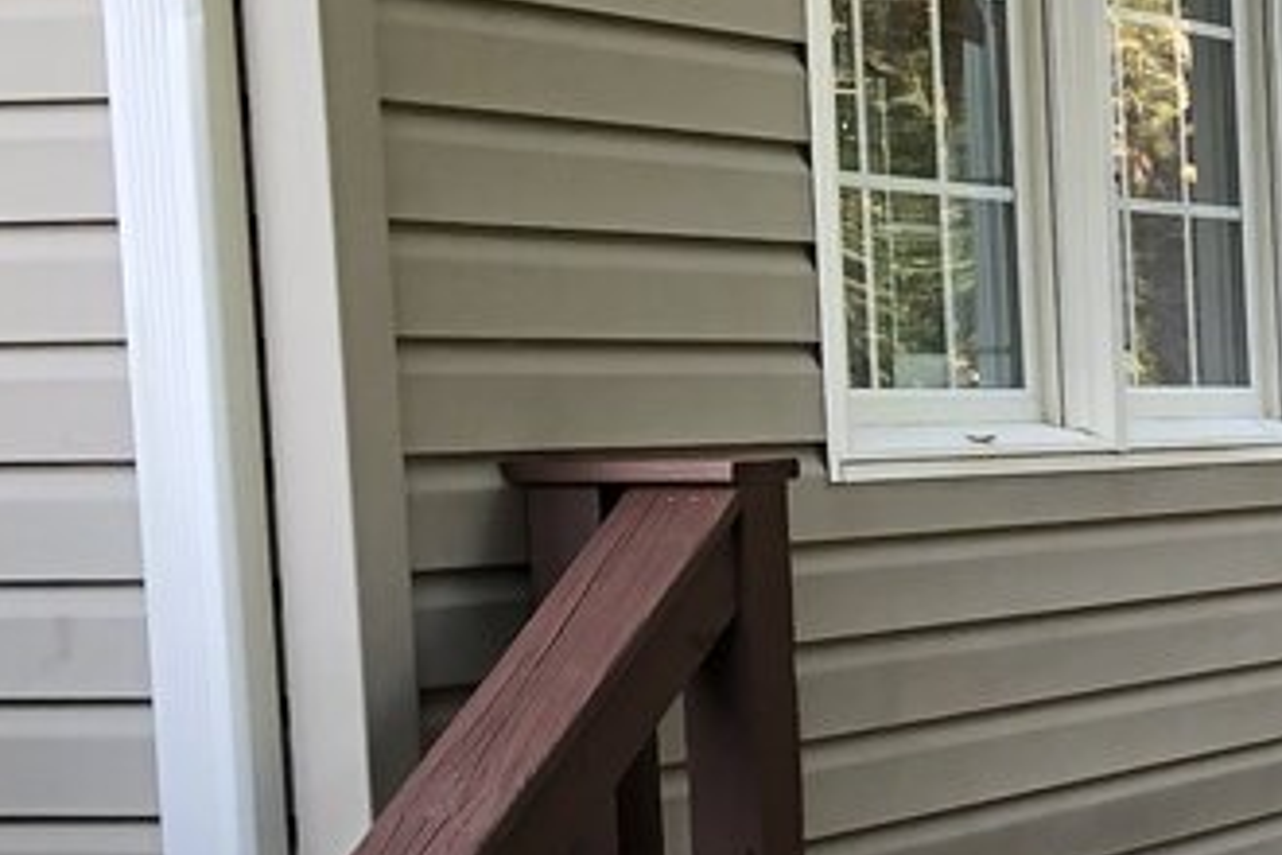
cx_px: 2284
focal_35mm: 106
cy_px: 781
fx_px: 3774
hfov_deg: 16.3
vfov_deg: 12.8
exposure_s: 1/120
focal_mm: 4
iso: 50
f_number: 1.8
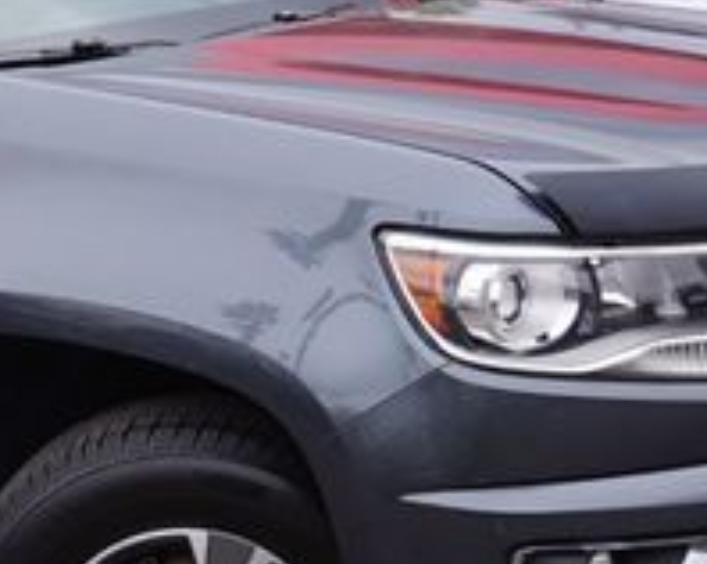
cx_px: 21
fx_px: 1902
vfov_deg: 16.9
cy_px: 282
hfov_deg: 20.5
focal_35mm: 91
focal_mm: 20
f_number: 8
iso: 100
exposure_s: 1/80
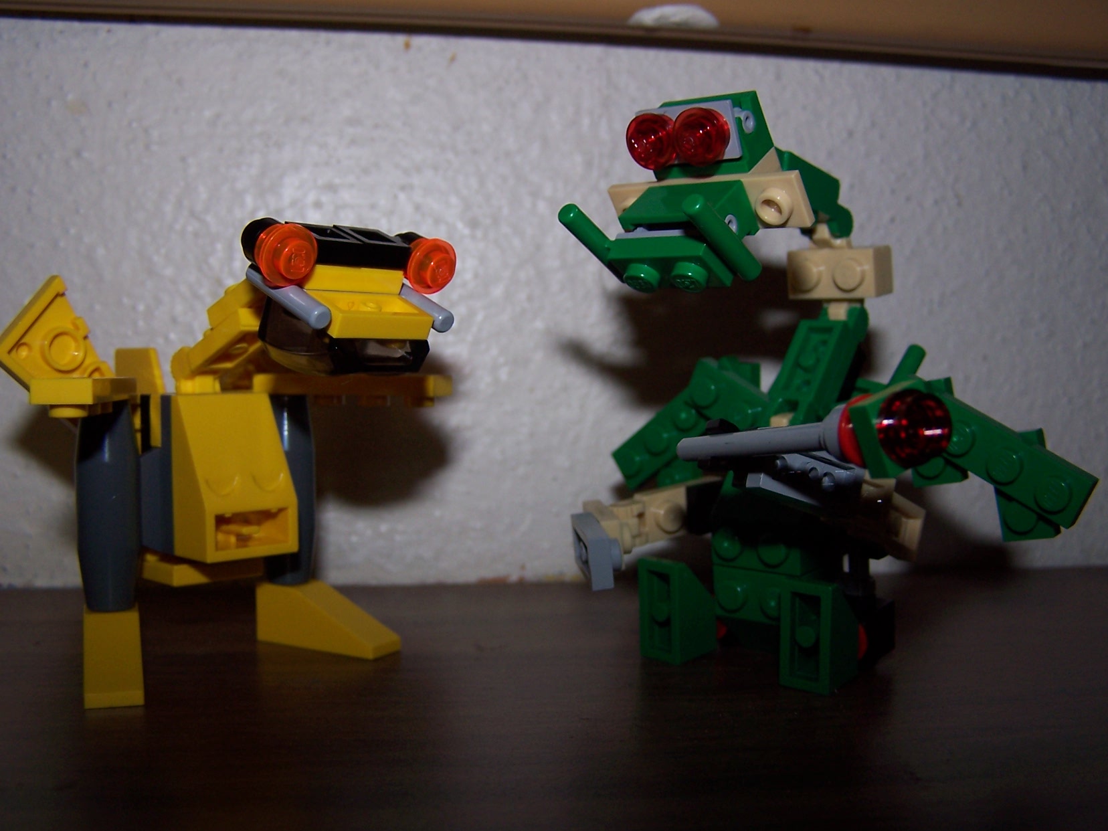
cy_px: 416
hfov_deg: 49.0
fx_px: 1216
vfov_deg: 37.7
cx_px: 554
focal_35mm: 38
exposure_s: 1/60
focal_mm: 6.3
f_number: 2.8
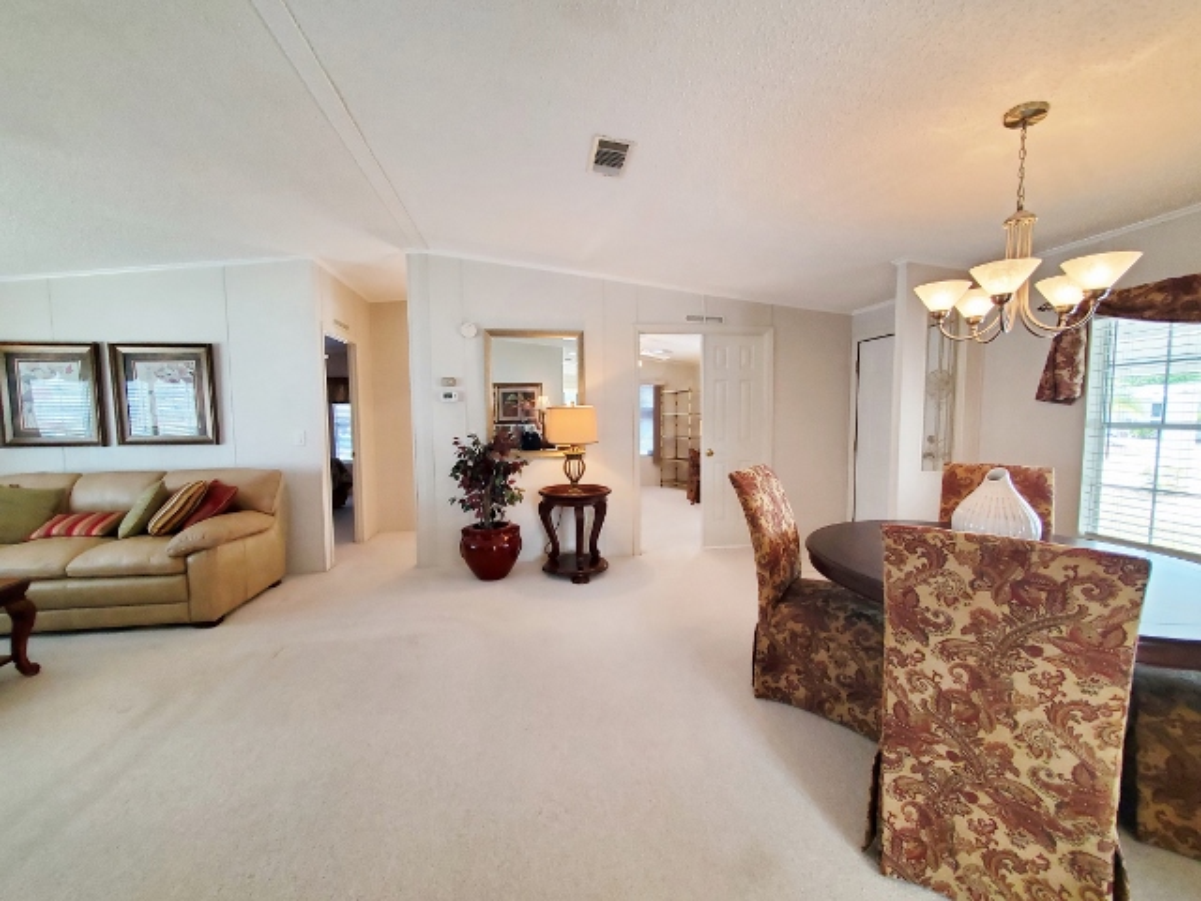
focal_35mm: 13
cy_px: 450
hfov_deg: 106.2
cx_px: 600
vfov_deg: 89.9
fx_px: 451
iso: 160
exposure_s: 1/60
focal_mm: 1.8
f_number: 2.2
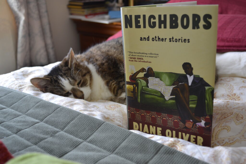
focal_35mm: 39
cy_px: 82
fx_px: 267
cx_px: 123
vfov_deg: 34.2
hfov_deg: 49.5
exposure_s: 1/30
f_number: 4.2
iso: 400
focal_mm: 26
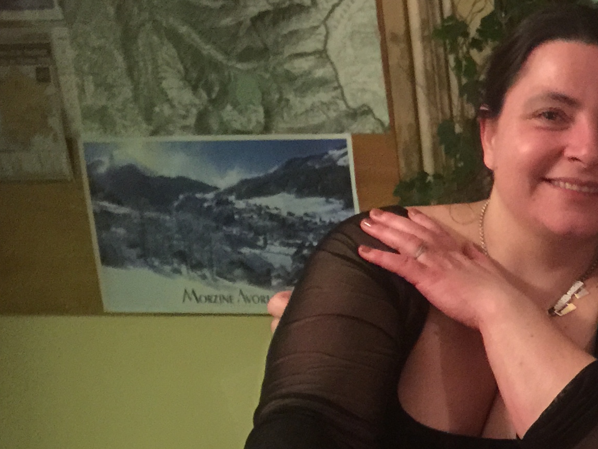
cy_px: 369
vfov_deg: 17.8
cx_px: 797
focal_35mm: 82
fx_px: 1417
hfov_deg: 21.4
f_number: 2.2
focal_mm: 4.15
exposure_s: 1/4
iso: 160
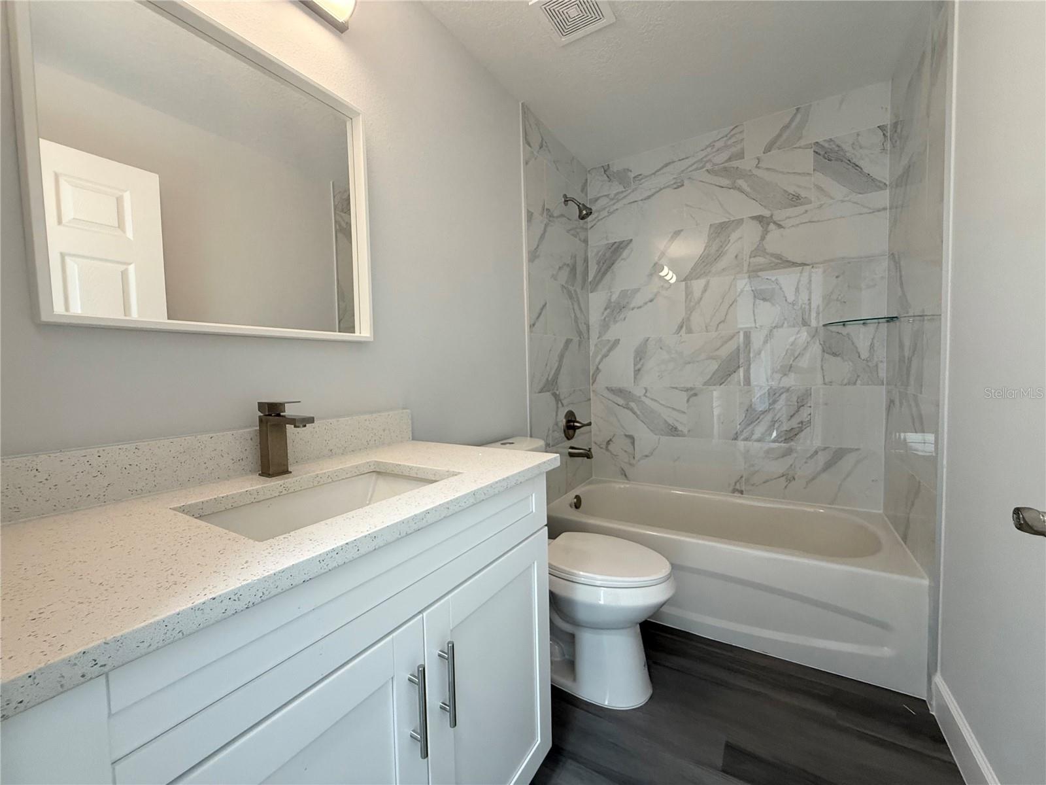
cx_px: 523
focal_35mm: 14
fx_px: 423
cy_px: 392
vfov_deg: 85.7
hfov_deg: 102.1
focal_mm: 2.22
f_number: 2.2
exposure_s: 1/120
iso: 250
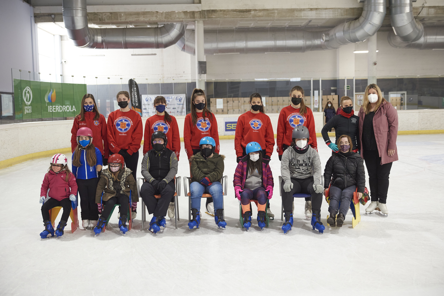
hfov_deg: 46.4
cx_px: 222
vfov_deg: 31.9
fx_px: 518
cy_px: 148
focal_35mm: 42
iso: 2000
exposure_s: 1/125
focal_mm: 42
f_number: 3.5
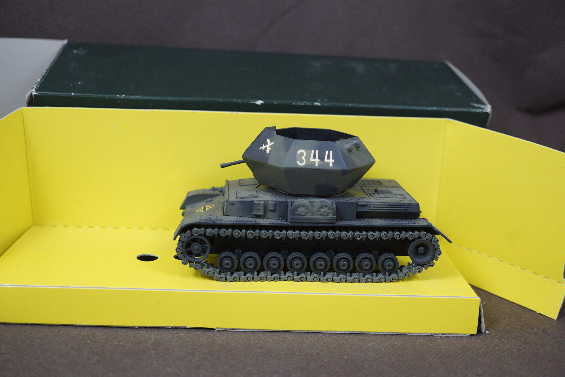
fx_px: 707
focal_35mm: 45
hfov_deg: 43.6
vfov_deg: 29.9
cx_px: 282
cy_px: 188
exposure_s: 1/60
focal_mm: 30
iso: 320
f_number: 3.5
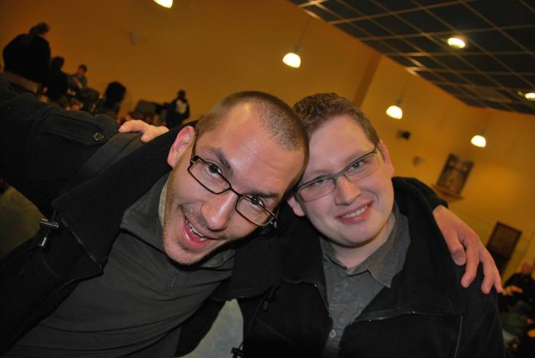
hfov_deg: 67.3
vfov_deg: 48.0
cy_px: 179
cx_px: 268
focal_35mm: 27
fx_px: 402
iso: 200
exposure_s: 1/60
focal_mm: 18
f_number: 3.5
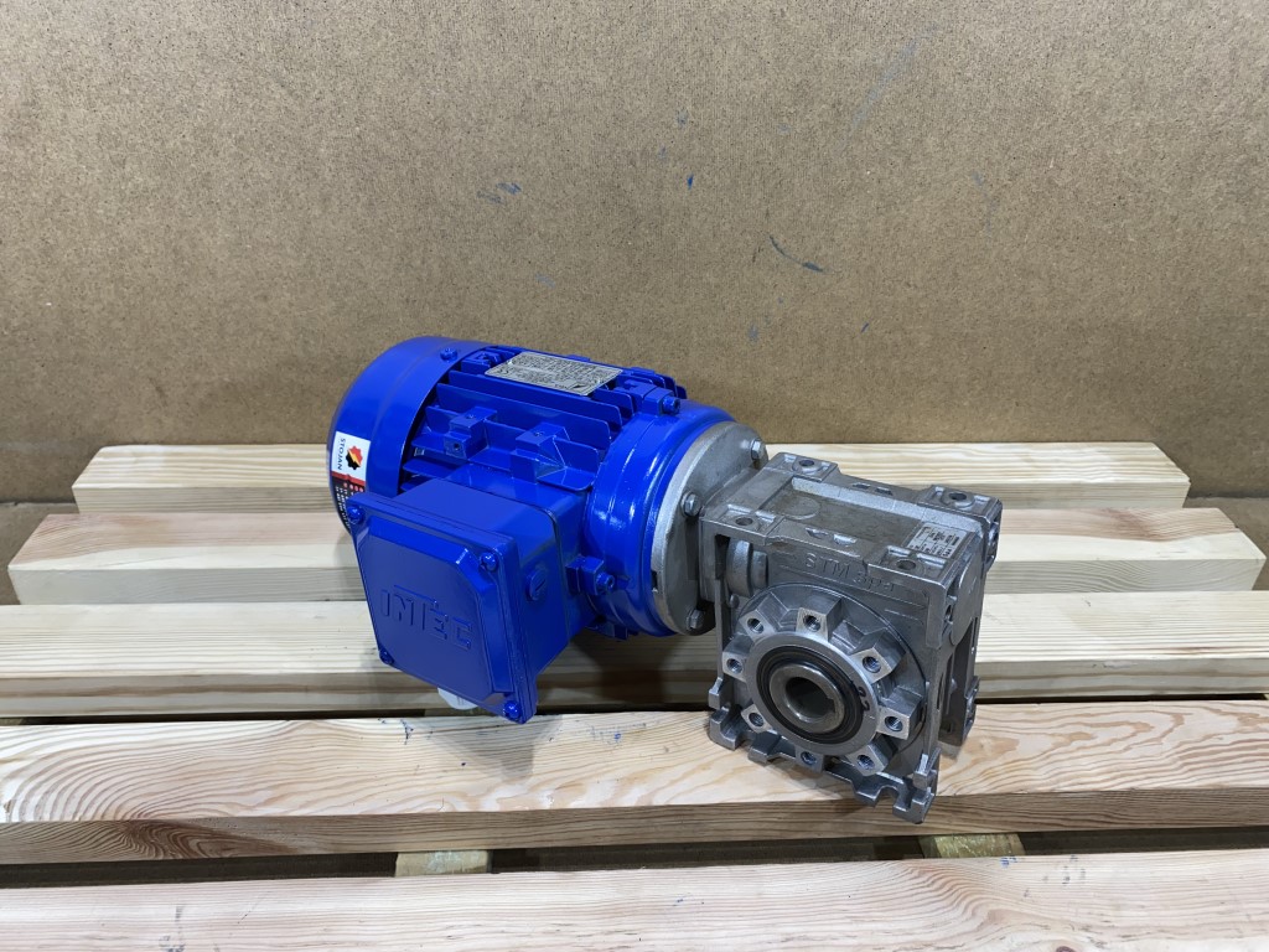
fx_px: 953
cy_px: 476
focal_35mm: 26
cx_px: 634
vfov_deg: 53.1
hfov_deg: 67.3
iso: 32
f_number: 1.8
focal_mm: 4.25
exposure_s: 1/106
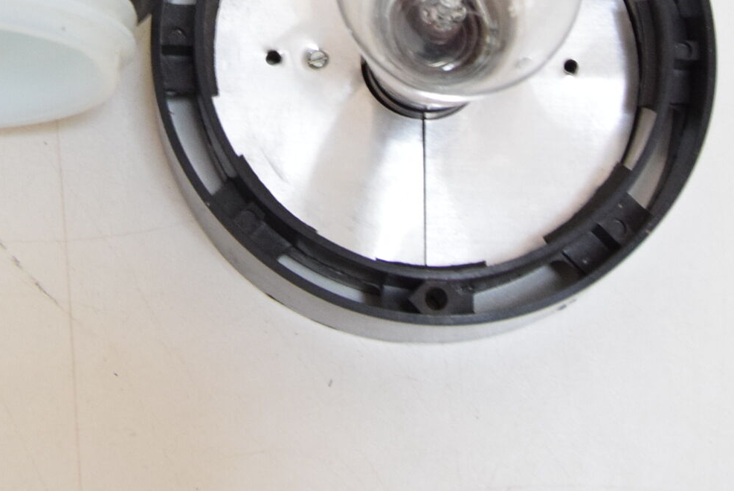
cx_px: 216
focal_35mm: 100
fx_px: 2041
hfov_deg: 20.3
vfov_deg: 13.1
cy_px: -183
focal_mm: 22
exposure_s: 1/160
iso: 1600
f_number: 5
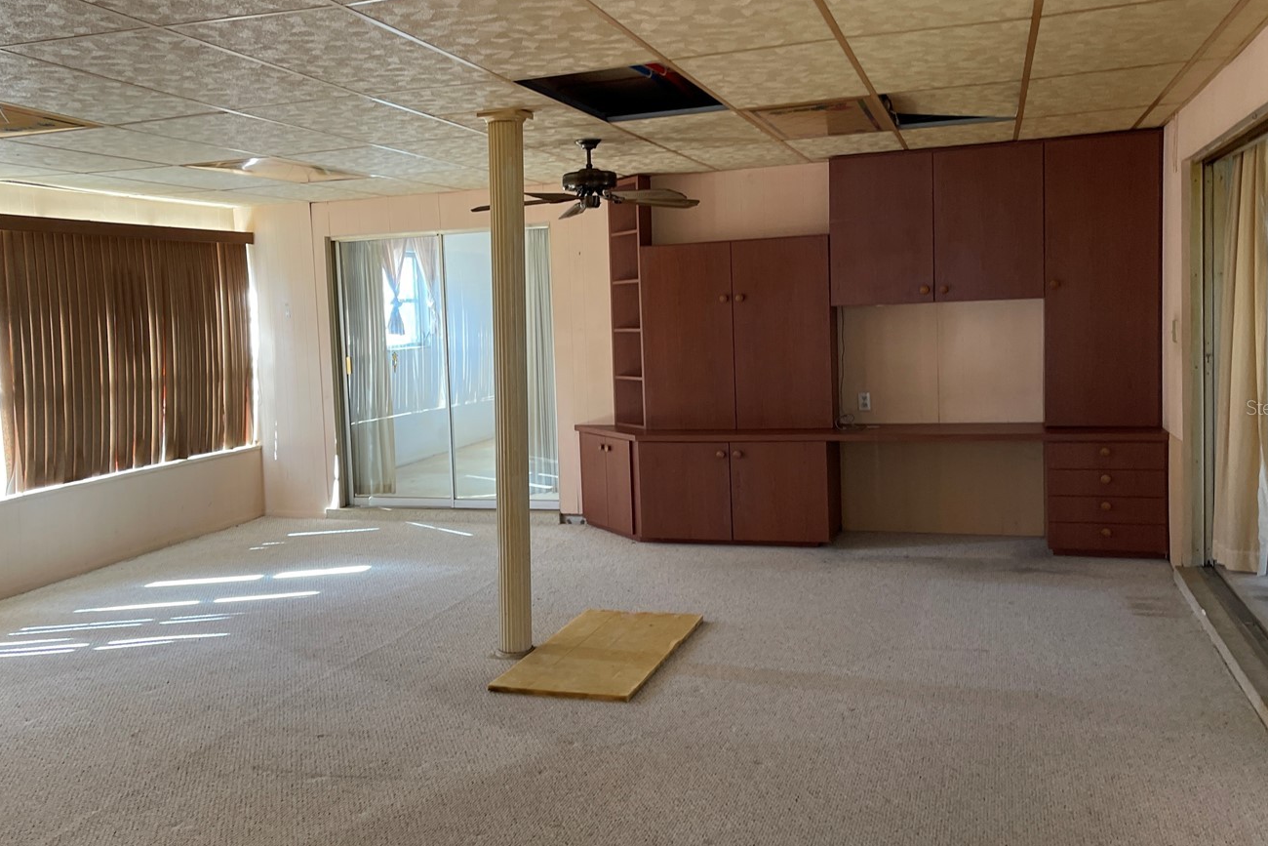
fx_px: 1127
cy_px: 407
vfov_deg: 41.1
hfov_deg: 58.5
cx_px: 558
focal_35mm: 32
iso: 125
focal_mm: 5.1
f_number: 1.6
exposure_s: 1/87
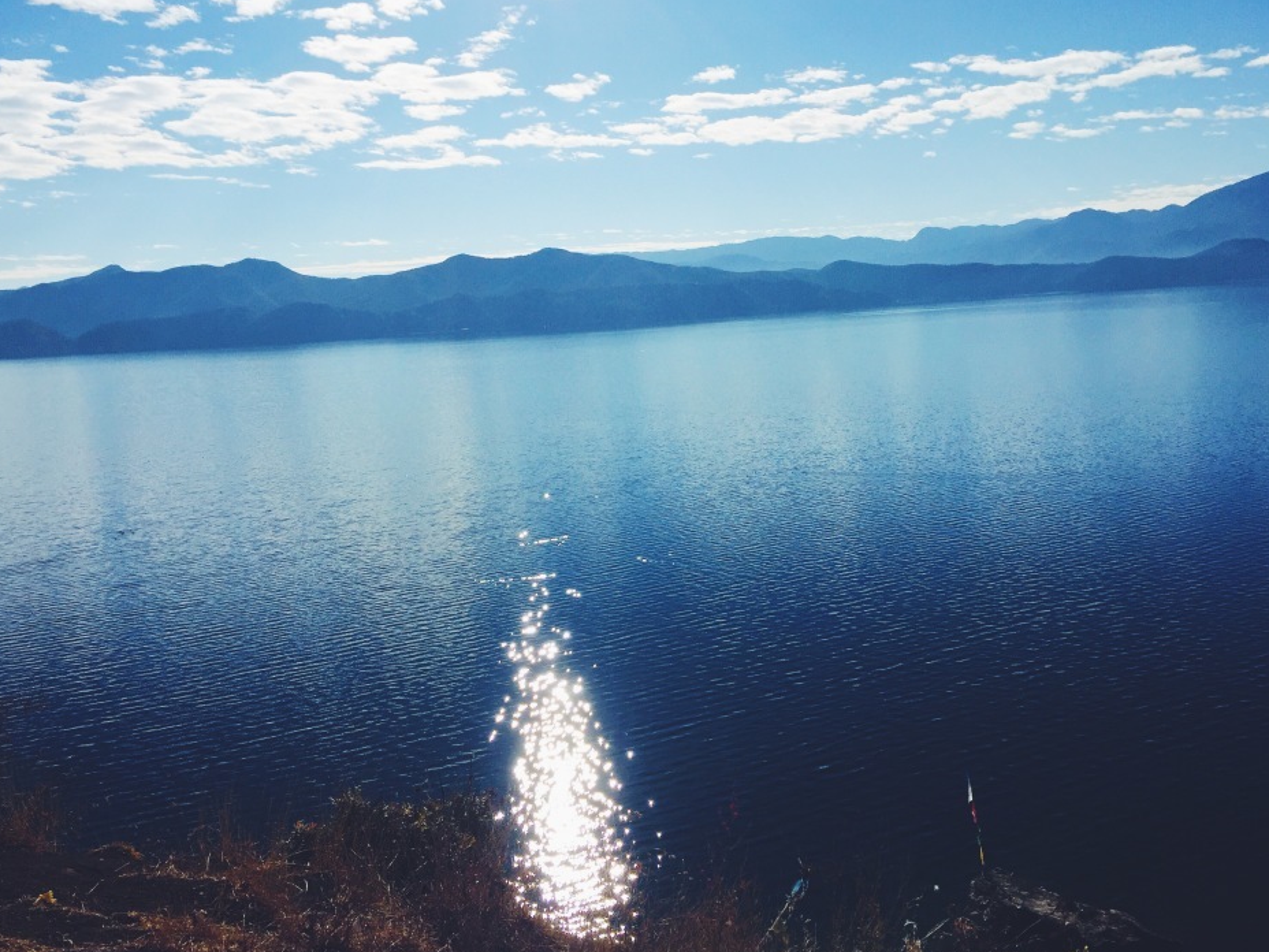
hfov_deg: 56.8
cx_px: 625
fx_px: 1173
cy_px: 480
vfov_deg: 44.2
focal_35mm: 32
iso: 32
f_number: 2.2
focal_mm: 4.15
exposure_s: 1/9901
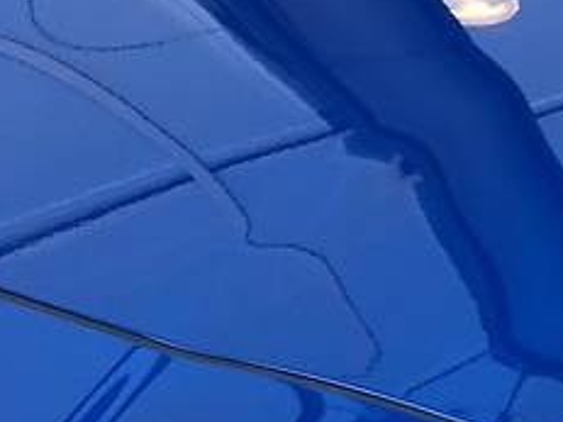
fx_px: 2926
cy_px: 715
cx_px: 951
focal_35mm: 180
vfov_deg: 8.0
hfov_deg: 10.5
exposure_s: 1/50
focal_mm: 6
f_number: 2.4
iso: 80
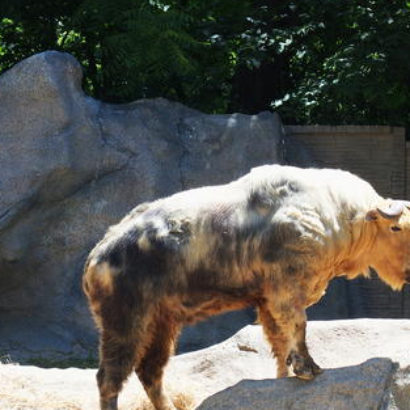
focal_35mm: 127
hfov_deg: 13.7
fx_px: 1702
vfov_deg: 13.7
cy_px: 214
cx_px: 254
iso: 100
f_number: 3.5
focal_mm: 21.2
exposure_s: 1/400
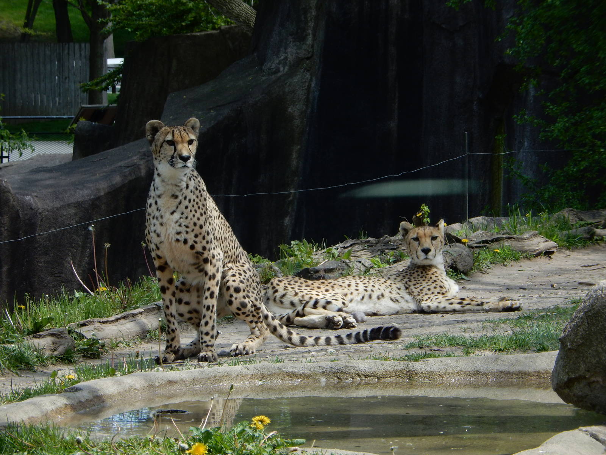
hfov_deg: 8.3
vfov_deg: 6.2
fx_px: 4184
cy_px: 228
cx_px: 303
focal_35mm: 239
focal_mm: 42.8
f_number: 5.8
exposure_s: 1/160
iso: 125
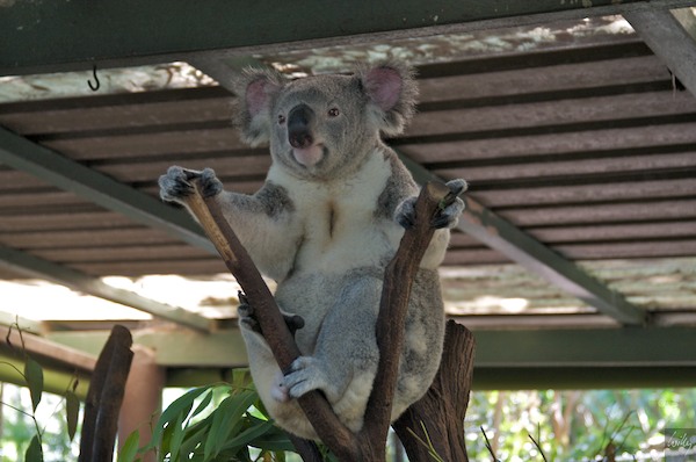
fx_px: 1506
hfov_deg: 26.0
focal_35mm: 78
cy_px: 231
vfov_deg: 17.4
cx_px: 348
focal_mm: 52
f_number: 4.5
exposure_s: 1/50
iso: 640
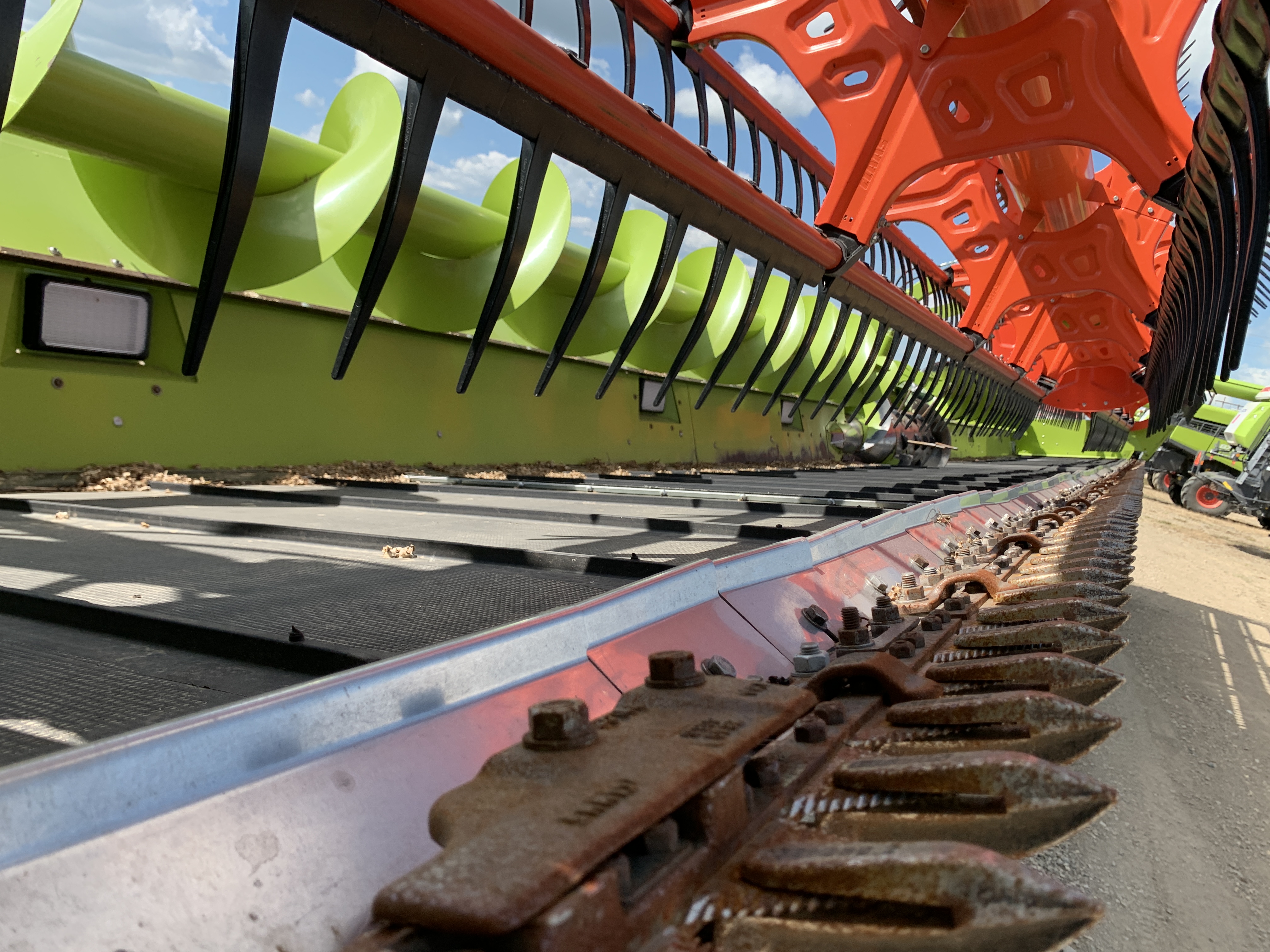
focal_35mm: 26
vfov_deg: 53.1
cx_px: 635
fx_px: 954
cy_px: 476
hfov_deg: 67.3
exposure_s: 1/1021
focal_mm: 4.25
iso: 25
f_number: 1.8
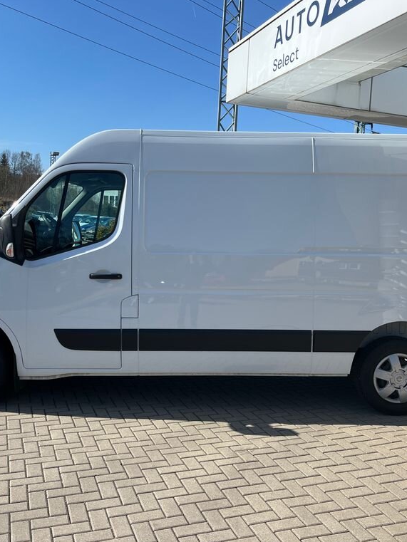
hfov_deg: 40.7
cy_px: 272
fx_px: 549
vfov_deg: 52.6
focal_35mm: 35
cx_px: 208
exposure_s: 1/3215
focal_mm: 5.1
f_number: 1.6
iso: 50
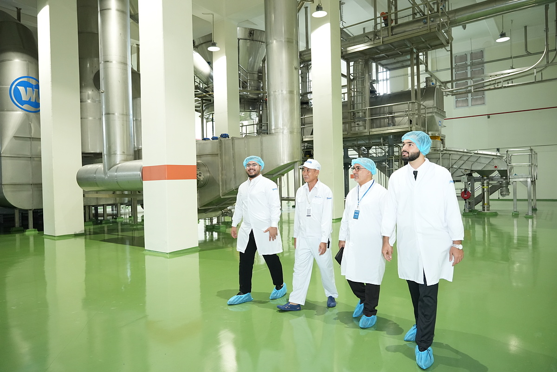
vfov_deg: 53.1
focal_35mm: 24
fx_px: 371
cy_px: 186
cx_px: 278
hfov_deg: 73.7
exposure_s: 1/160
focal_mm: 24
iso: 3200
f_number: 4
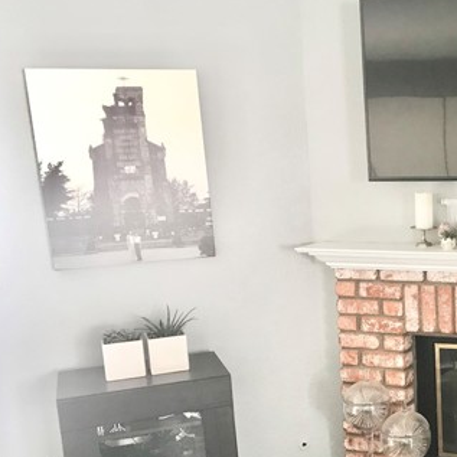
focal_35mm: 50
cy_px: 306
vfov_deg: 33.7
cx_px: 448
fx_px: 747
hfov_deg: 31.6
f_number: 1.8
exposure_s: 1/17
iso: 40
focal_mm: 3.99
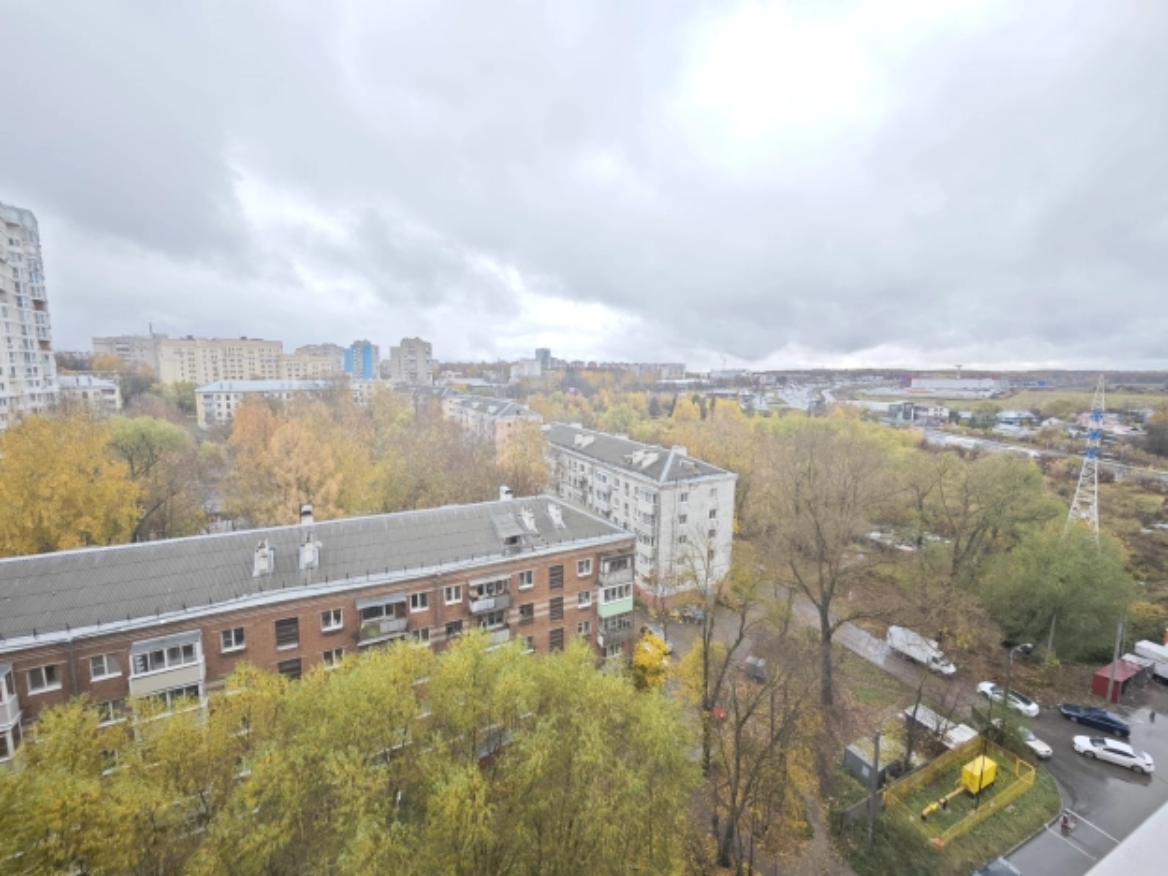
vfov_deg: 85.7
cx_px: 584
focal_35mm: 14
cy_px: 438
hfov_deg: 102.1
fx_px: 472
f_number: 2.2
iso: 50
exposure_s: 1/102
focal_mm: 2.16
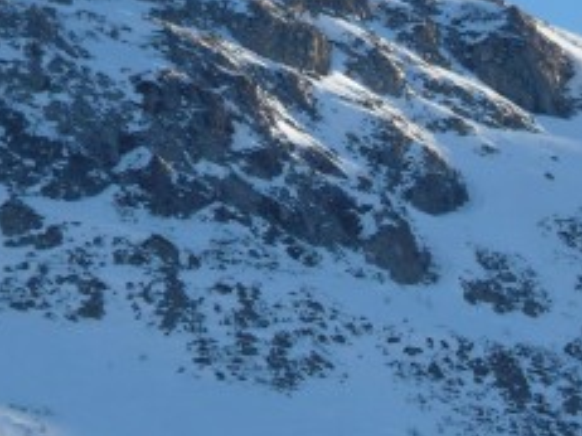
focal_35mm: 1397
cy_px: 214
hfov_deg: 1.4
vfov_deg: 1.1
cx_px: 312
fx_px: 23476
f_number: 5.6
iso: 100
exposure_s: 1/400
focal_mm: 82.8
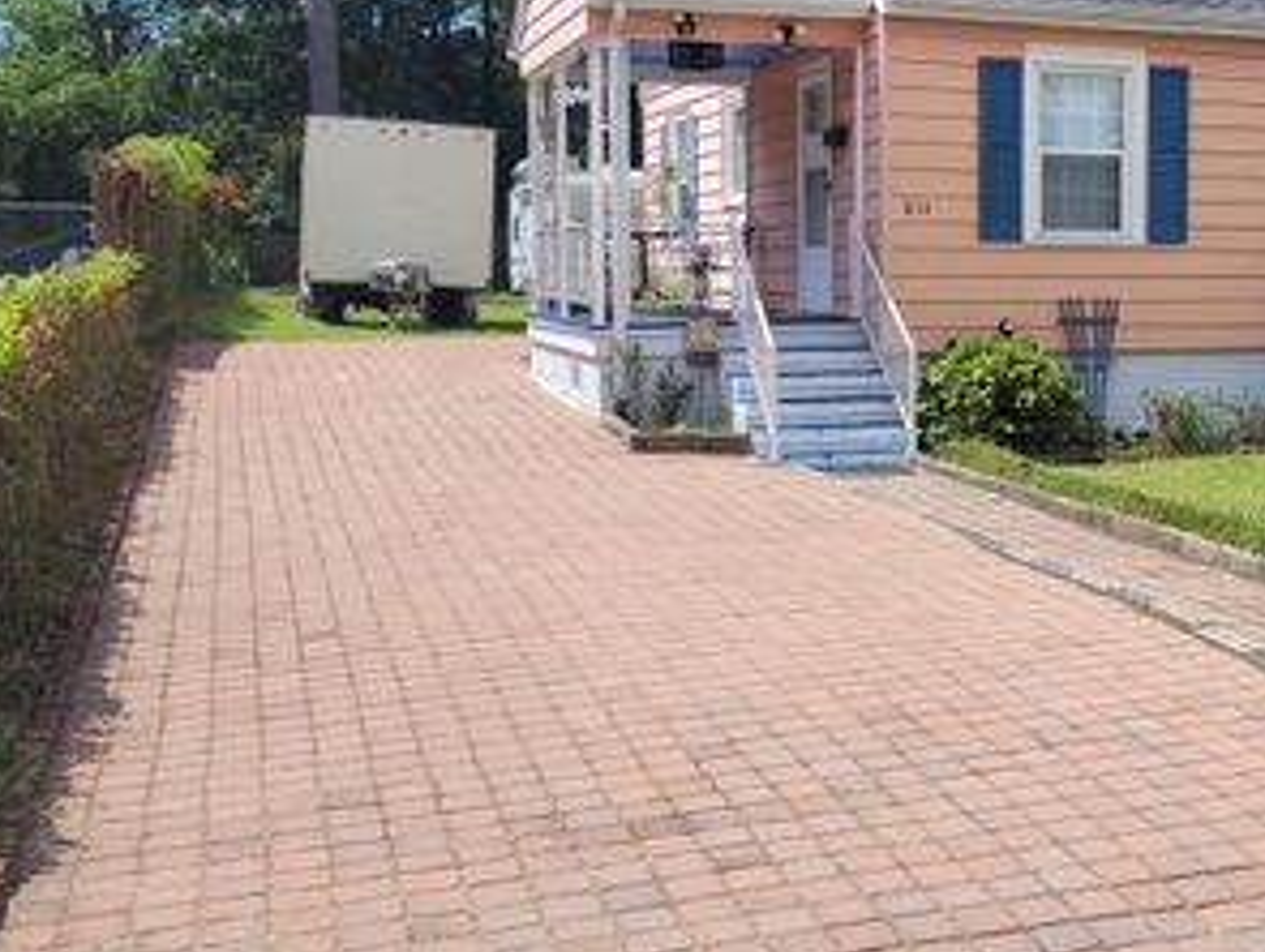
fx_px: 1610
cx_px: 1038
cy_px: 401
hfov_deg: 40.8
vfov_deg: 32.9
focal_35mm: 44
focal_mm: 5.4
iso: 40
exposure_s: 1/2222
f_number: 1.8
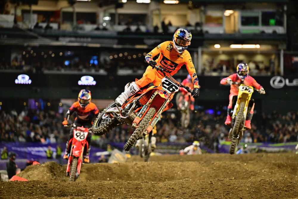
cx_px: 149
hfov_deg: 10.3
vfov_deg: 6.9
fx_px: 1656
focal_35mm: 200
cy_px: 100
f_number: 3.5
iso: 4000
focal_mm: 200
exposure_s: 1/1250
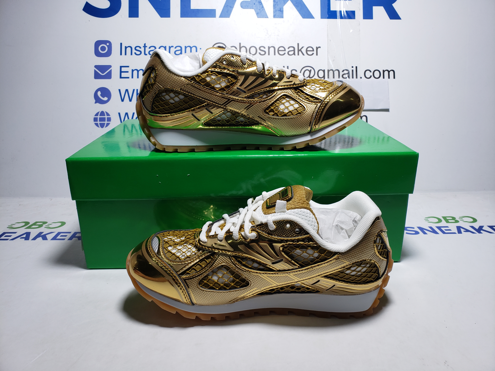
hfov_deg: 67.3
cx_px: 248
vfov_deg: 53.1
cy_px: 186
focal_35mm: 26
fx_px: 372
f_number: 2.4
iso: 50
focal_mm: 4.3
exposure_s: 1/267
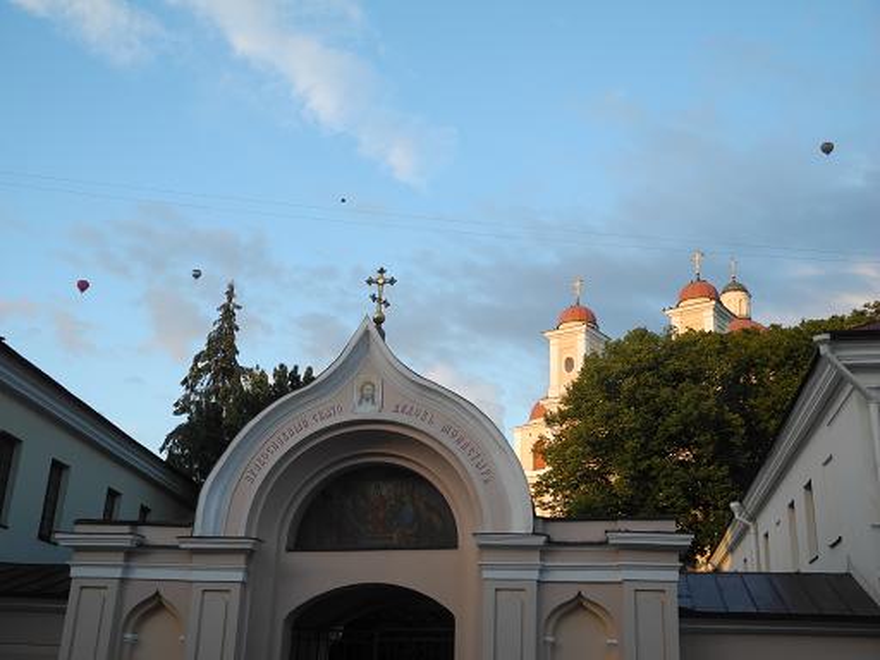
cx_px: 440
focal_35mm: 41
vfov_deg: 35.1
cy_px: 330
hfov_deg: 45.8
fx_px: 1042
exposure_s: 1/200
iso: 100
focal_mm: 8.8
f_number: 3.2
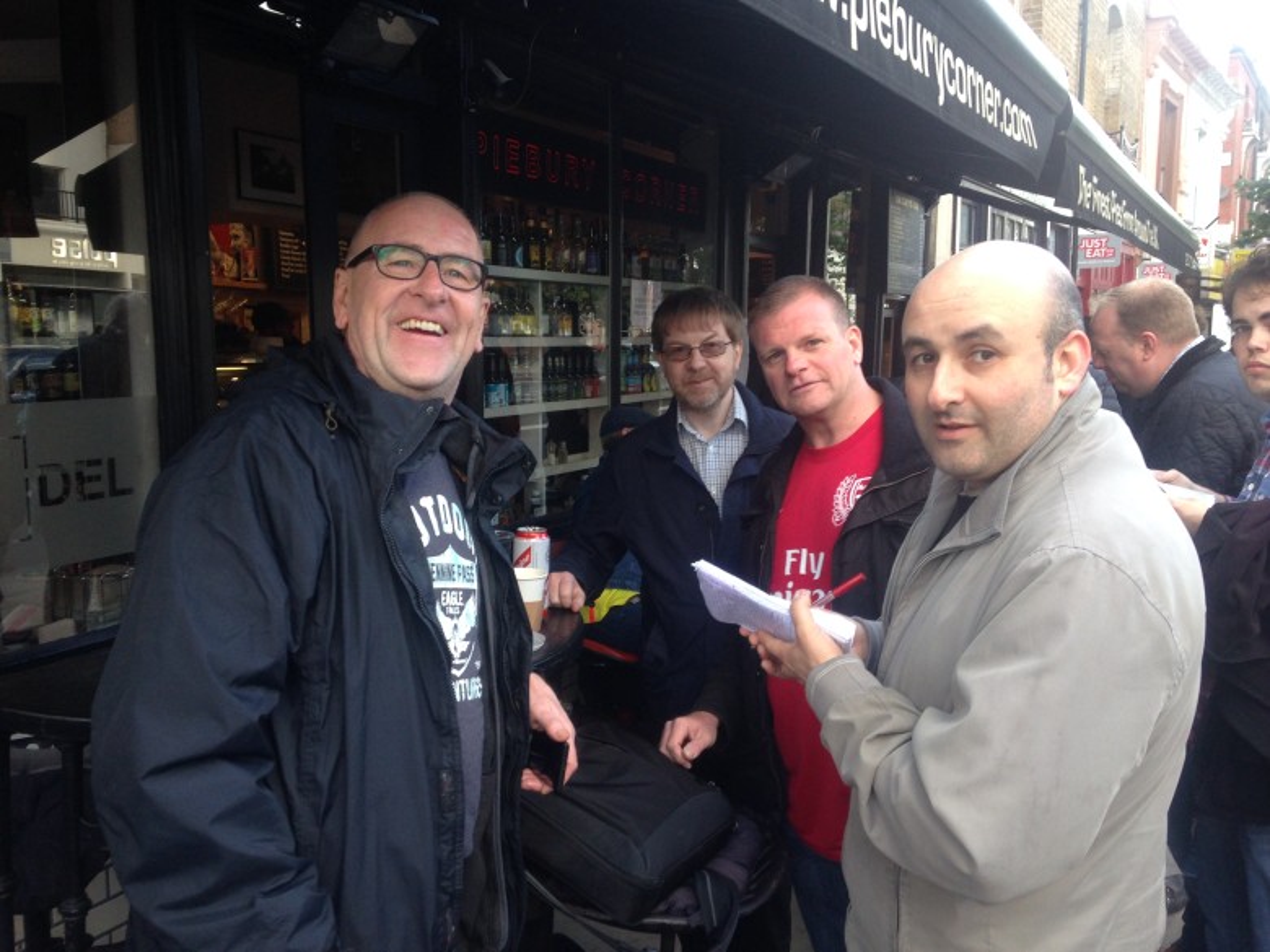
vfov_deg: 42.9
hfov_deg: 55.4
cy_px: 476
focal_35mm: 33
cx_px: 635
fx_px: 1211
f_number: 2.4
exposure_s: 1/120
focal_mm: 4.12
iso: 80
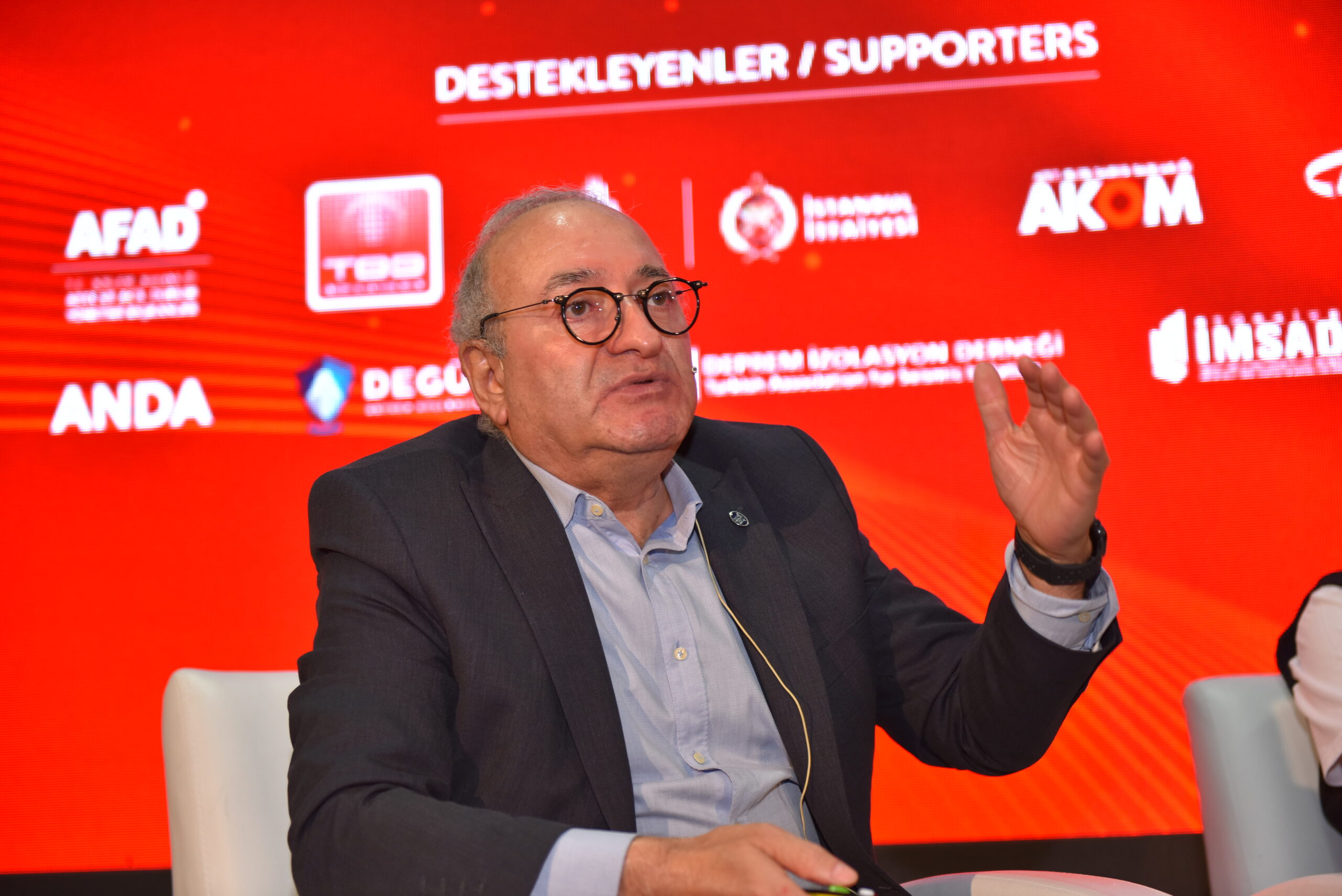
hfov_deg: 32.4
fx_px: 2312
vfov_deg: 21.9
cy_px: 448
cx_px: 671
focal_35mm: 62
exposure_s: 1/200
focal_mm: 62
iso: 640
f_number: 3.2
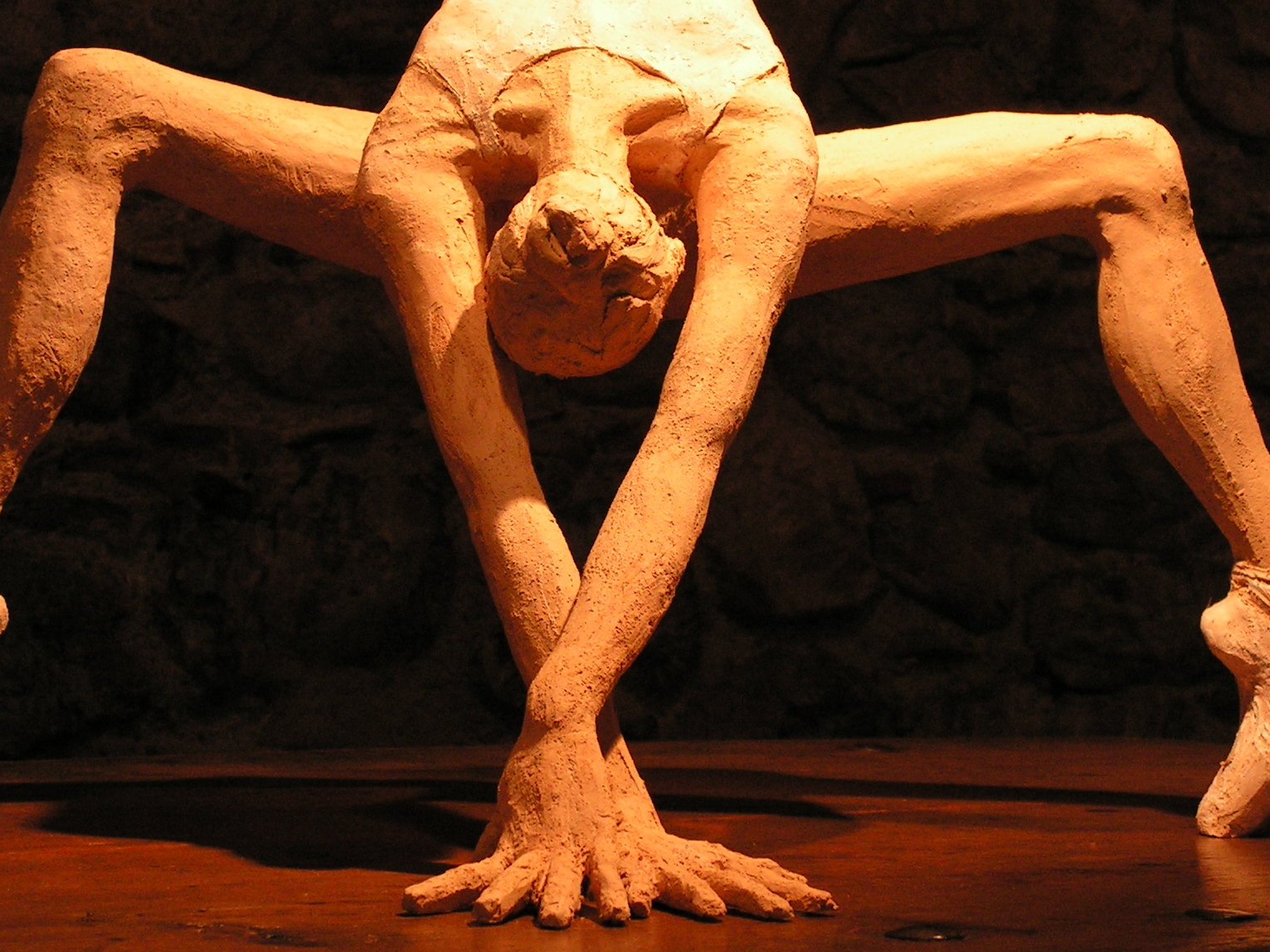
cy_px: 425
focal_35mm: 107
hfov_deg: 18.4
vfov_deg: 13.8
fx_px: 3925
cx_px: 598
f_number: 3.3
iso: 200
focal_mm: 13.4
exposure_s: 1/80
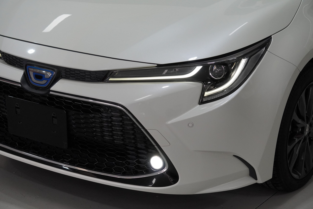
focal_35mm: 82
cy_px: 104
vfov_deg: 16.6
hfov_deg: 24.6
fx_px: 717
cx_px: 156
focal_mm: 55
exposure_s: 1/160
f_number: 5.6
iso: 1250
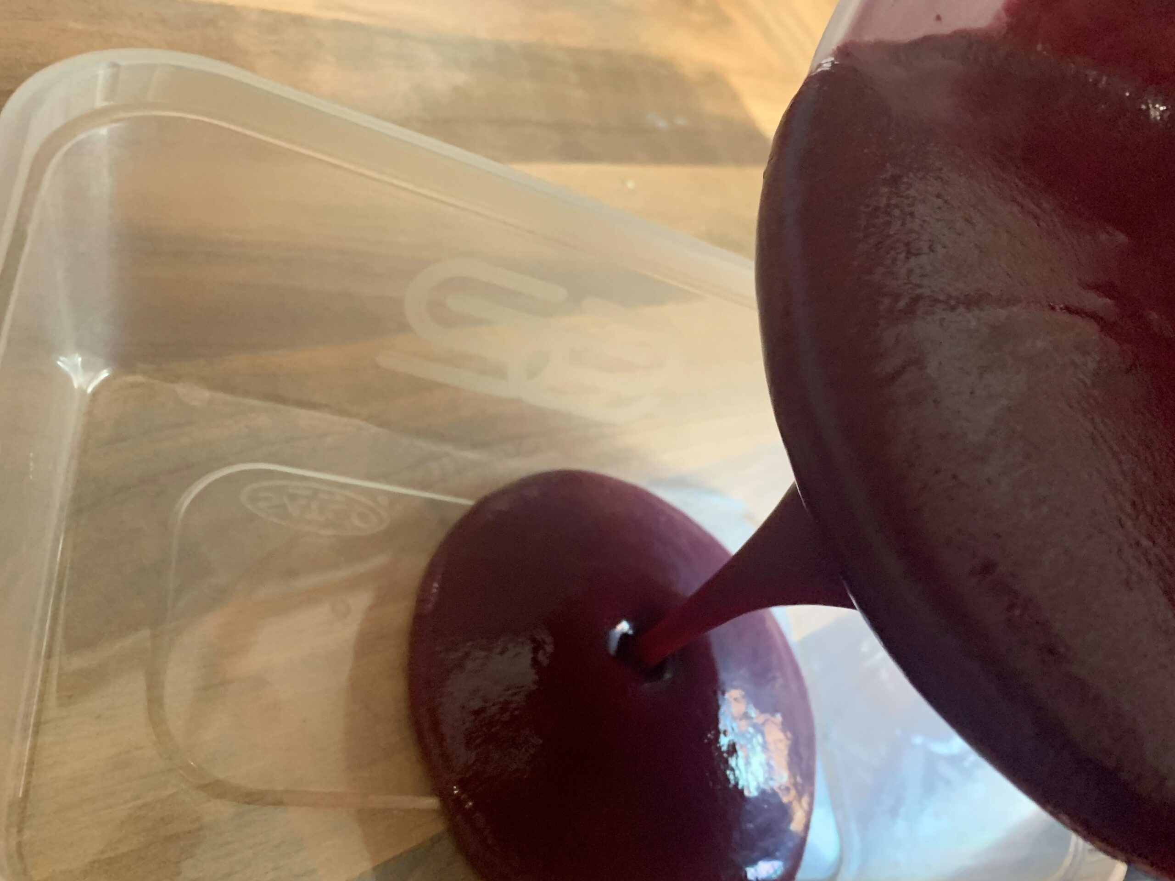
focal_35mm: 26
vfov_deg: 53.1
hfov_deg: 67.3
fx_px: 883
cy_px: 440
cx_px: 588
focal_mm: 4.25
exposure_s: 1/33
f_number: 1.8
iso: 400
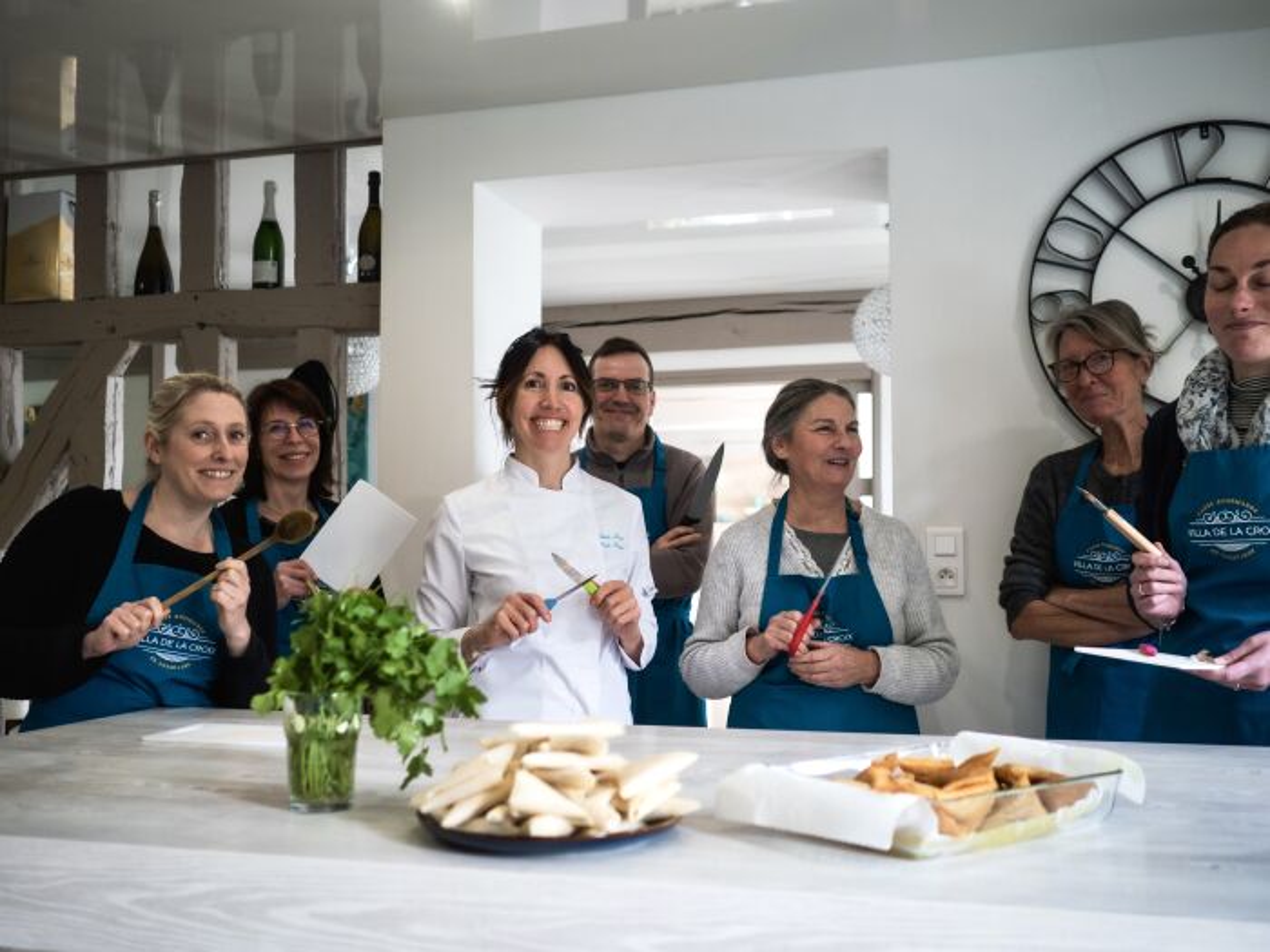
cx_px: 635
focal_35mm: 34
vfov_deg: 41.8
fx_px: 1247
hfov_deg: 54.0
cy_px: 476
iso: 320
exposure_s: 1/125
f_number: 1.8
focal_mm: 17
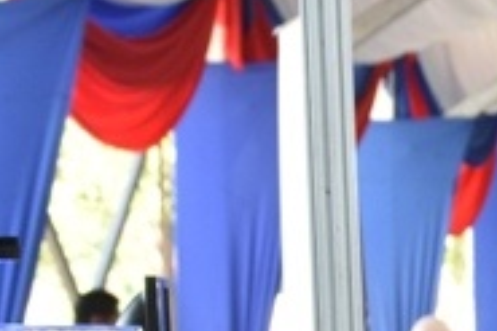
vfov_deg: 5.2
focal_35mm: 258
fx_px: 3555
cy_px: 601
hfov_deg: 7.5
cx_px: 1134
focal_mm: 31
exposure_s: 1/100
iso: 400
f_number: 5
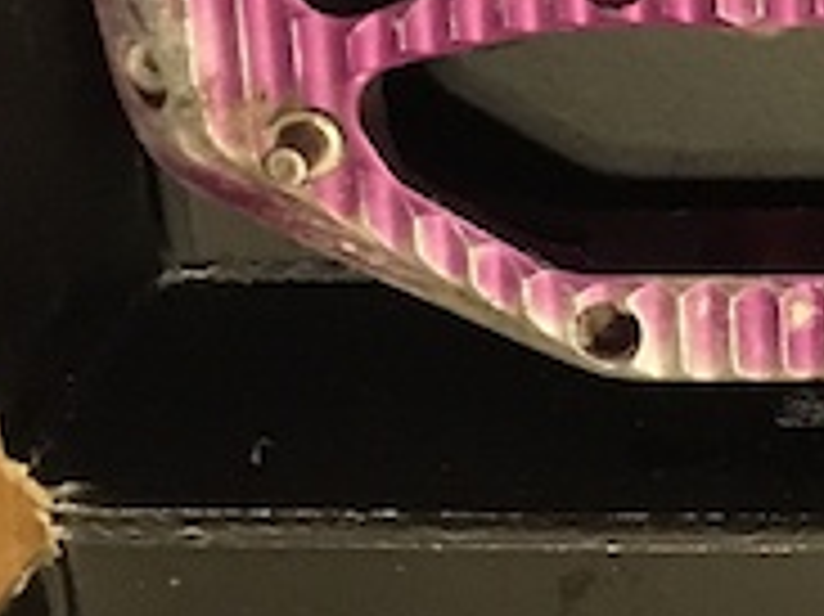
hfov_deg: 13.5
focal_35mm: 127
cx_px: 1594
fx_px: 3021
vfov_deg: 11.3
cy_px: -238
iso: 320
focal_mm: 4.15
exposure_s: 1/15
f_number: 2.2
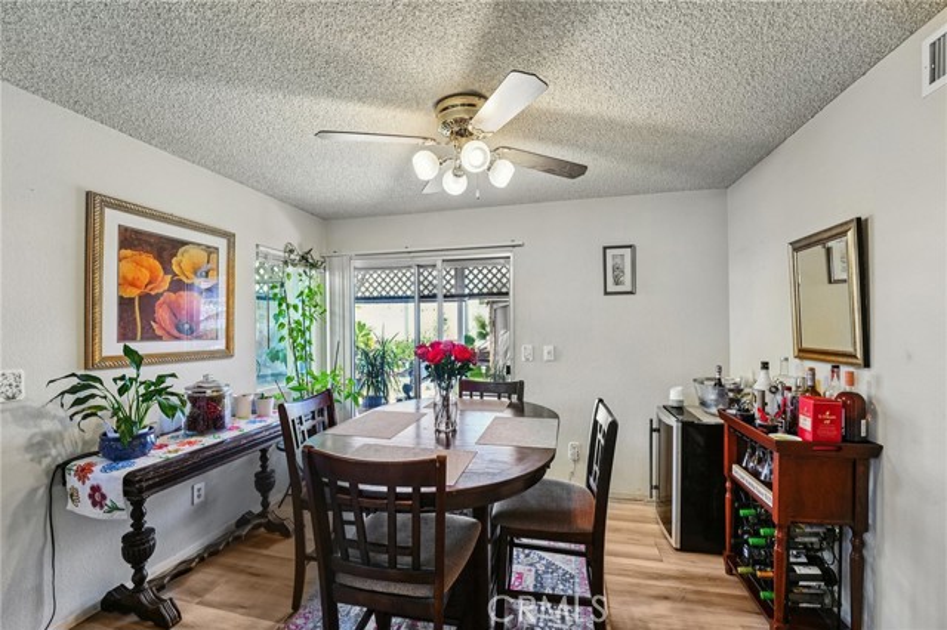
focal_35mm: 14
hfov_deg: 104.3
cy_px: 315
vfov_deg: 81.1
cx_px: 474
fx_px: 368
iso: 400
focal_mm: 14
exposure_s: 1/25
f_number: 8
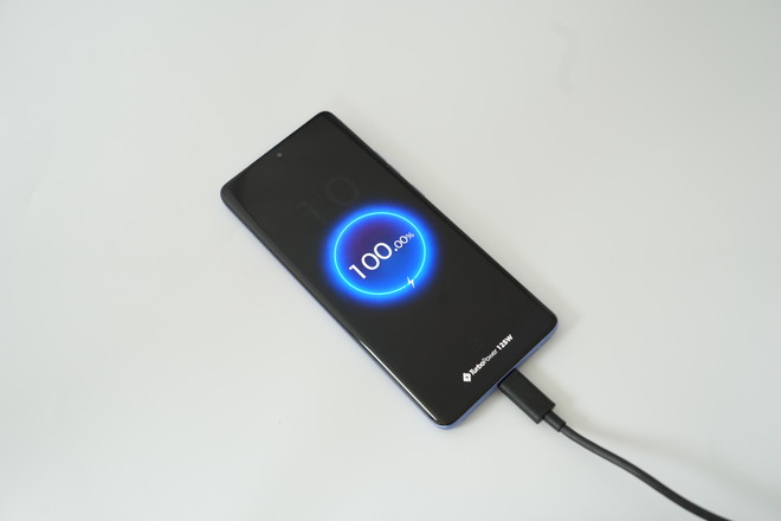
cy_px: 260
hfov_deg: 53.1
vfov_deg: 36.9
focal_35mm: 36
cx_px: 390
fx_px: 781
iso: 160
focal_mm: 36
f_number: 5
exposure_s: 1/40
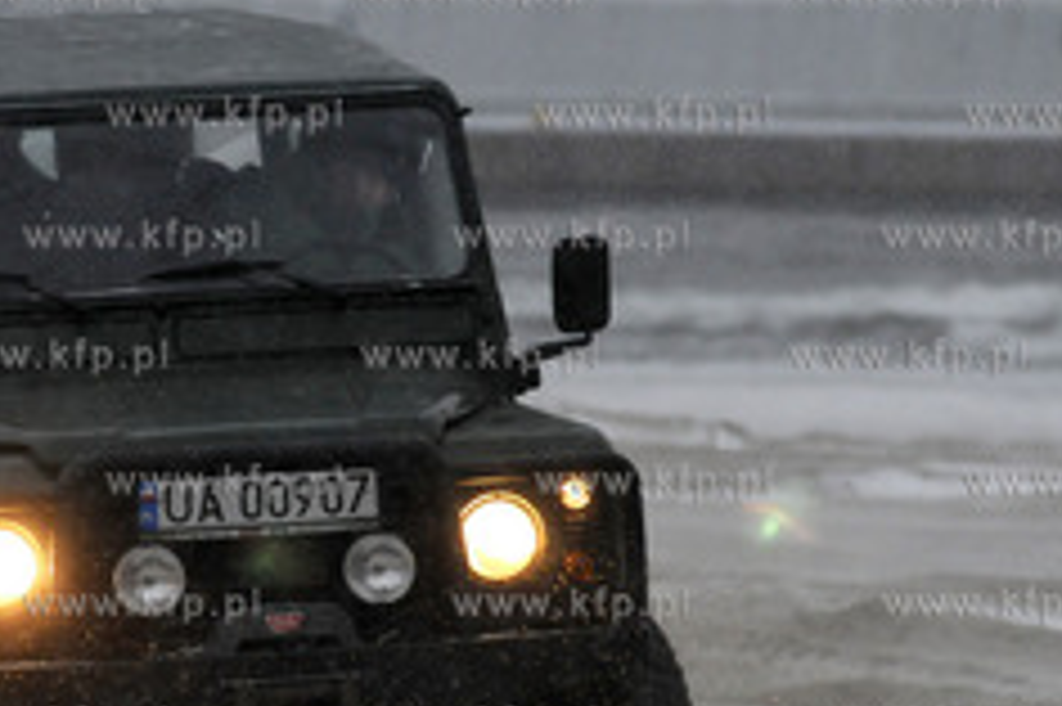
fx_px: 13850
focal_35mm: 470
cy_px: 540
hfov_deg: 4.4
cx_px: 382
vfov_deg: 2.9
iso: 800
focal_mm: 185
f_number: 4
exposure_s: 1/640
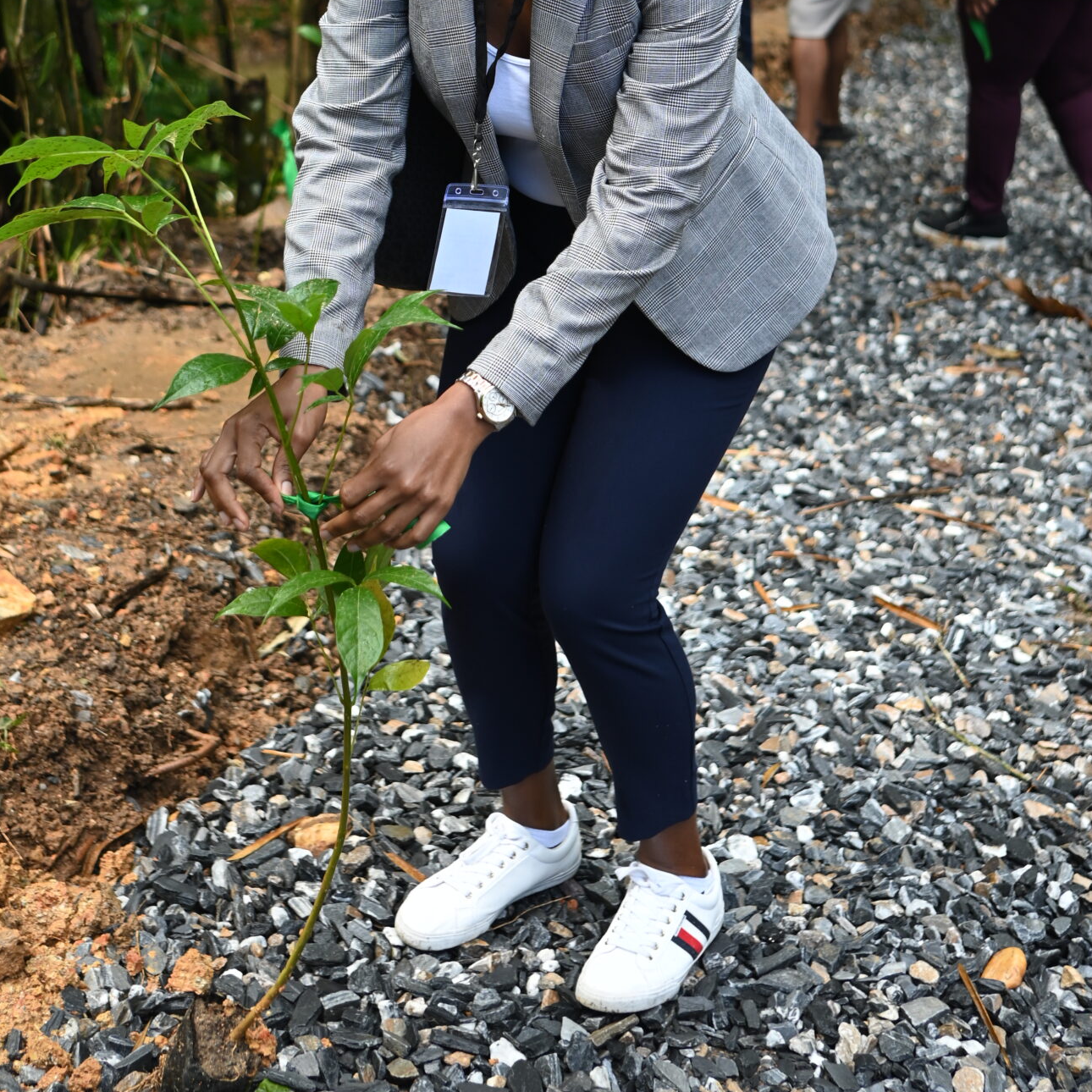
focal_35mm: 59
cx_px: 475
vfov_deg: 28.1
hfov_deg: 29.0
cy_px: 144
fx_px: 2106
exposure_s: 1/320
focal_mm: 35
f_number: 2.8
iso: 250
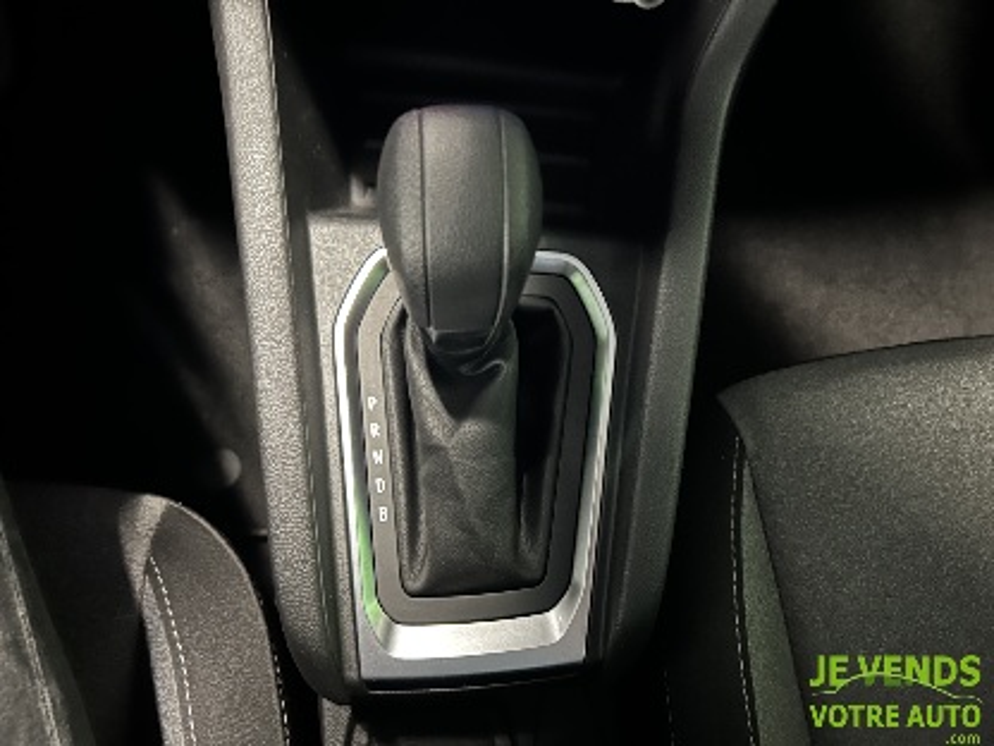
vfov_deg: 53.1
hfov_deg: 67.3
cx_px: 497
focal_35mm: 26
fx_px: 747
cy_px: 373
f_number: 1.5
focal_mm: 5.7
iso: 800
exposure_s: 1/9
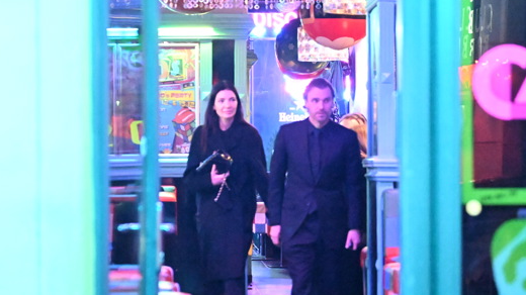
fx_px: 2035
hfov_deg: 14.7
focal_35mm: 146
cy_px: 225
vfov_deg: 8.3
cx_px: 277
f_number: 2.8
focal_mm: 70
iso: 25600
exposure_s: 1/125
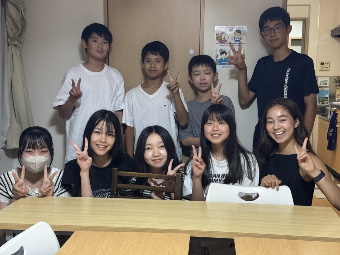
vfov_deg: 30.3
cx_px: 170
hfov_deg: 39.7
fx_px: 471
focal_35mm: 48
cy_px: 128
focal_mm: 6.76
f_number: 1.78
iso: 250
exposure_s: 1/60
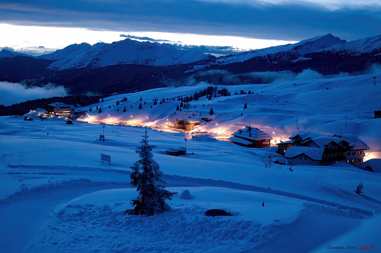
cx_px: 190
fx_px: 492
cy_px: 126
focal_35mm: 46
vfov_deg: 28.9
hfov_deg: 42.4
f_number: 2.8
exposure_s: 1/8
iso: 1100
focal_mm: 31
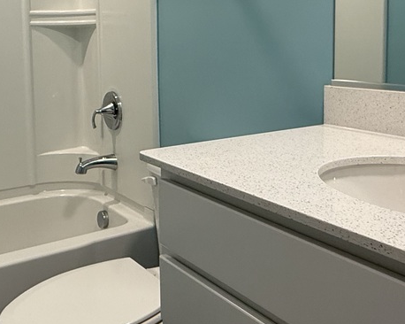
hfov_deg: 42.9
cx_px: 187
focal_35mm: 43
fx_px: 515
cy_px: 81
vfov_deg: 34.2
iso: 200
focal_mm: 2.22
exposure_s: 1/120
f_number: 2.2
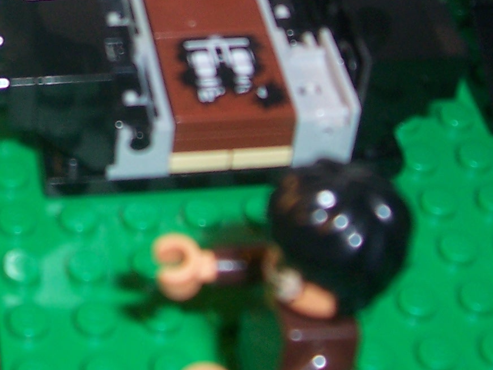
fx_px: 1425
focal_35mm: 100
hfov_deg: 19.1
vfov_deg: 14.2
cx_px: -1
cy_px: -117
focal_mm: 5.6
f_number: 2.7
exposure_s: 1/60
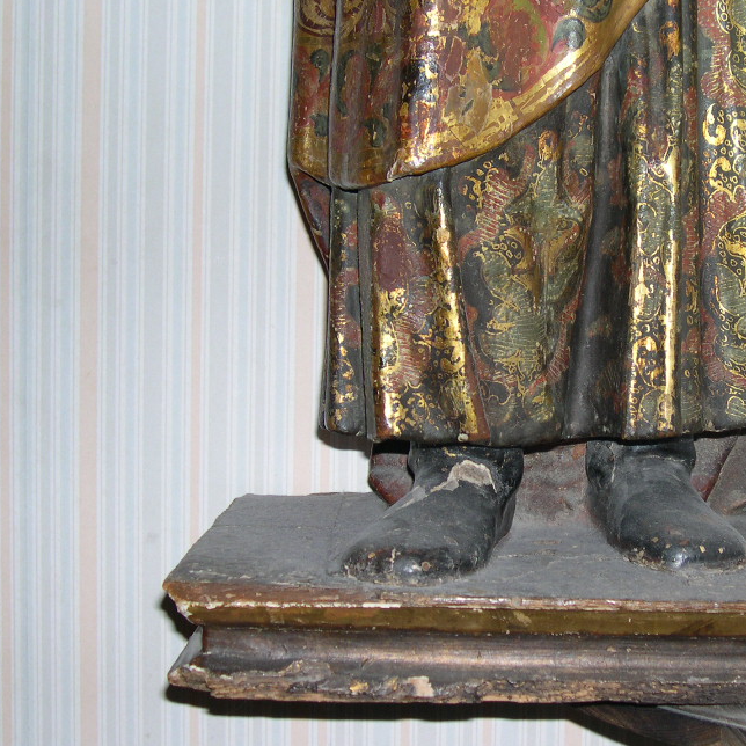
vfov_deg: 29.1
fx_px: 1439
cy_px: 386
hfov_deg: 28.7
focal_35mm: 59
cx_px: 541
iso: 100
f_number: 2.9
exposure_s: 1/60
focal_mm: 9
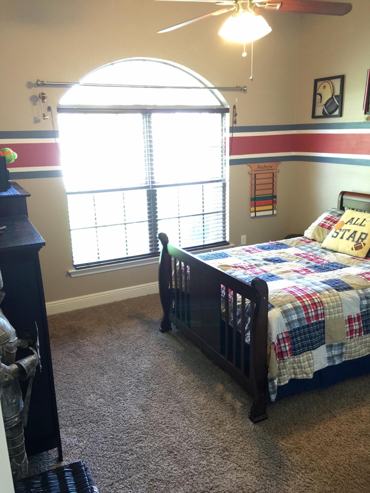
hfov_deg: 48.2
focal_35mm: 29
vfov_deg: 61.7
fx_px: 413
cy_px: 246
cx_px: 185
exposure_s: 1/15
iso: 100
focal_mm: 4.15
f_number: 2.2
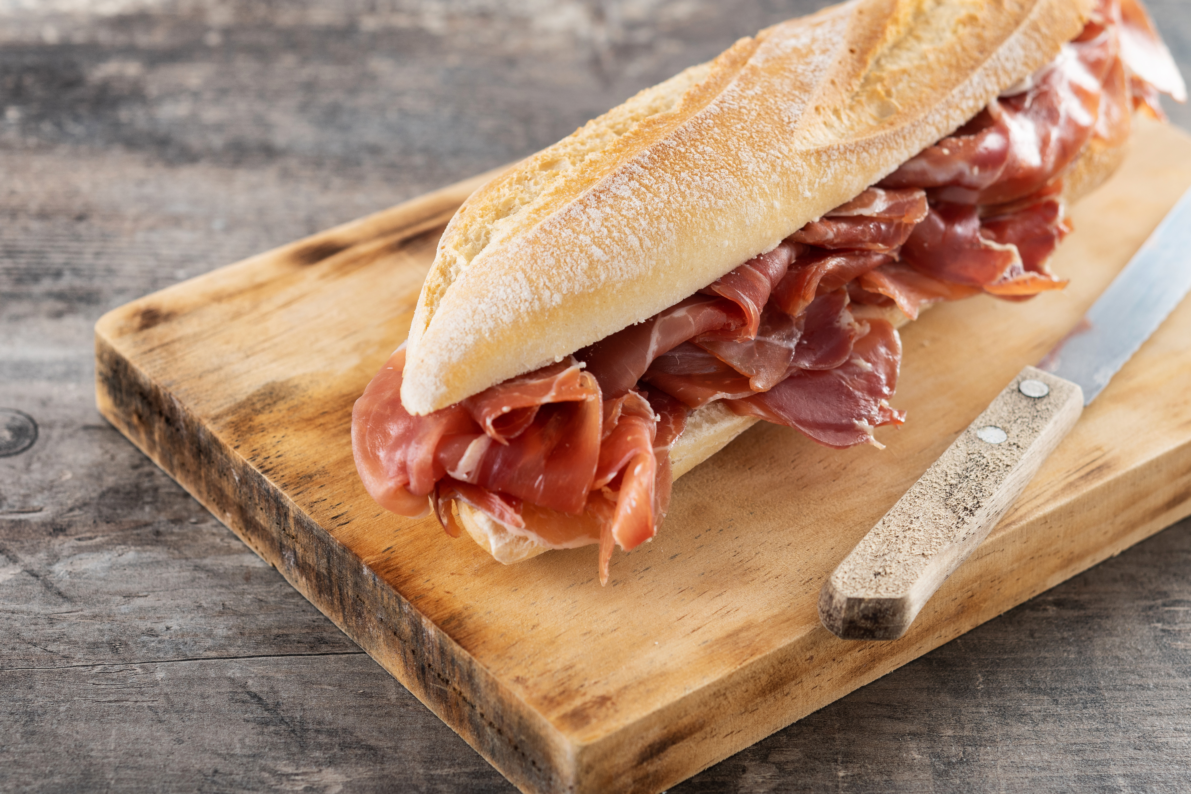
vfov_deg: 15.2
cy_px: 397
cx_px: 596
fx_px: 2977
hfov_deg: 22.6
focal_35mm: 90
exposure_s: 1/200
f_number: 5.6
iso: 100
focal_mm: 60
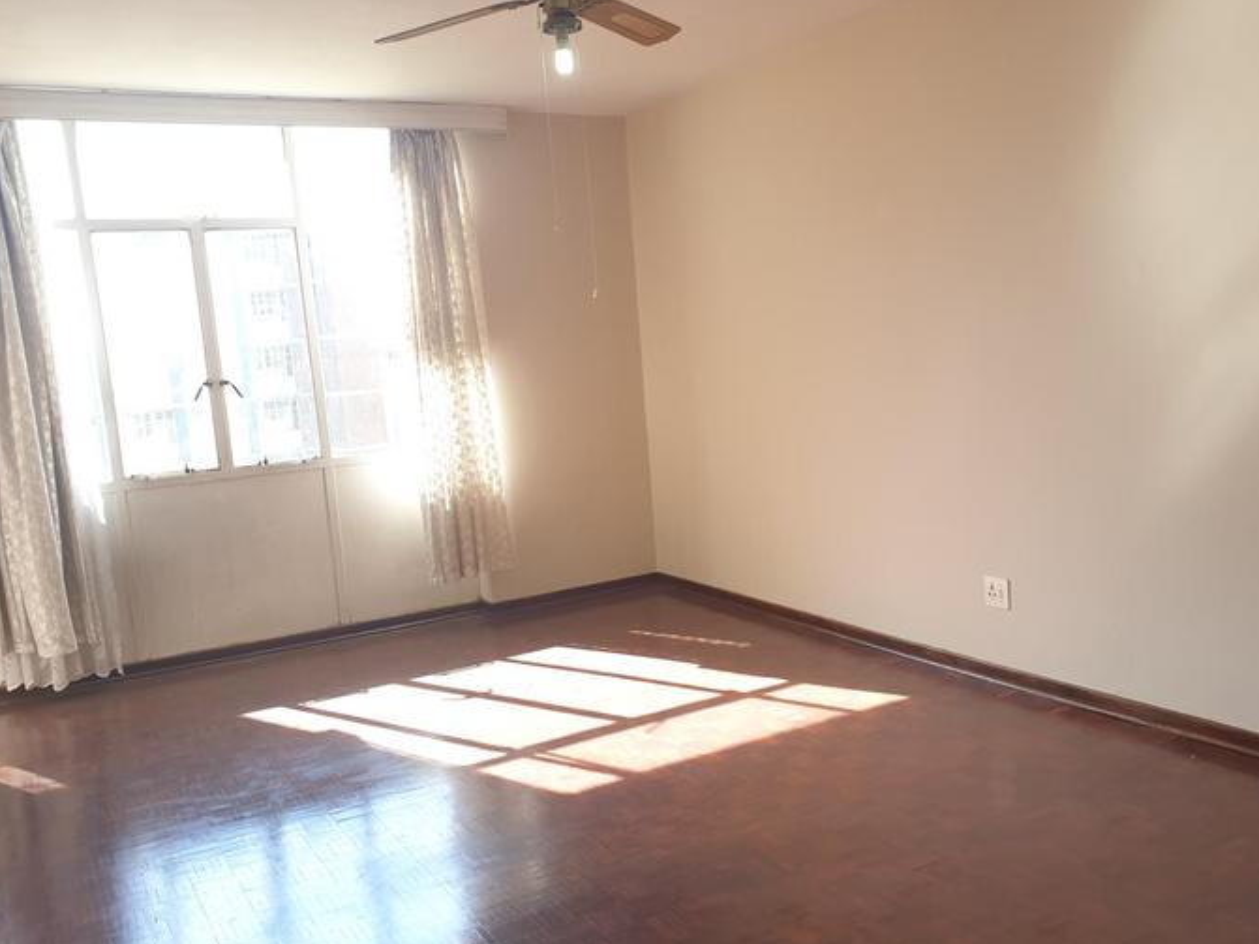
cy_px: 495
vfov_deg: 45.4
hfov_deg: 58.3
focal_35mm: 31
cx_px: 672
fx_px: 1127
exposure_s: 1/100
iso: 64
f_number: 2.4
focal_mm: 4.3
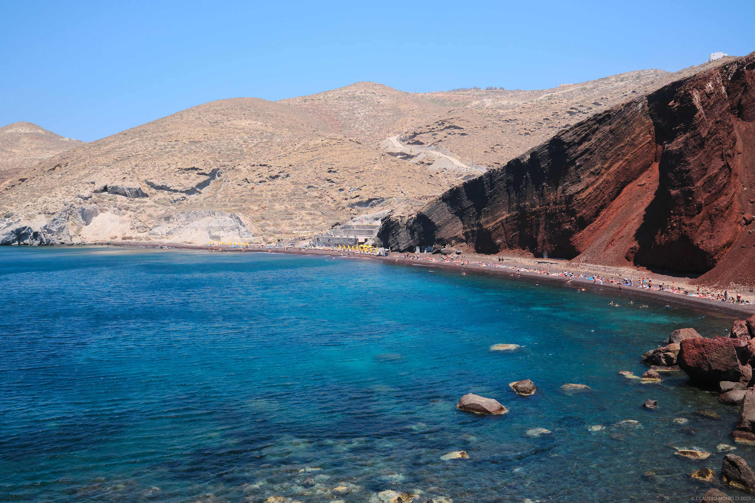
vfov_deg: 37.9
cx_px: 378
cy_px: 252
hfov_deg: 54.4
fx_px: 734
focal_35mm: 35
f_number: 8
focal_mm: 23
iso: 640
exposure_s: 1/1100
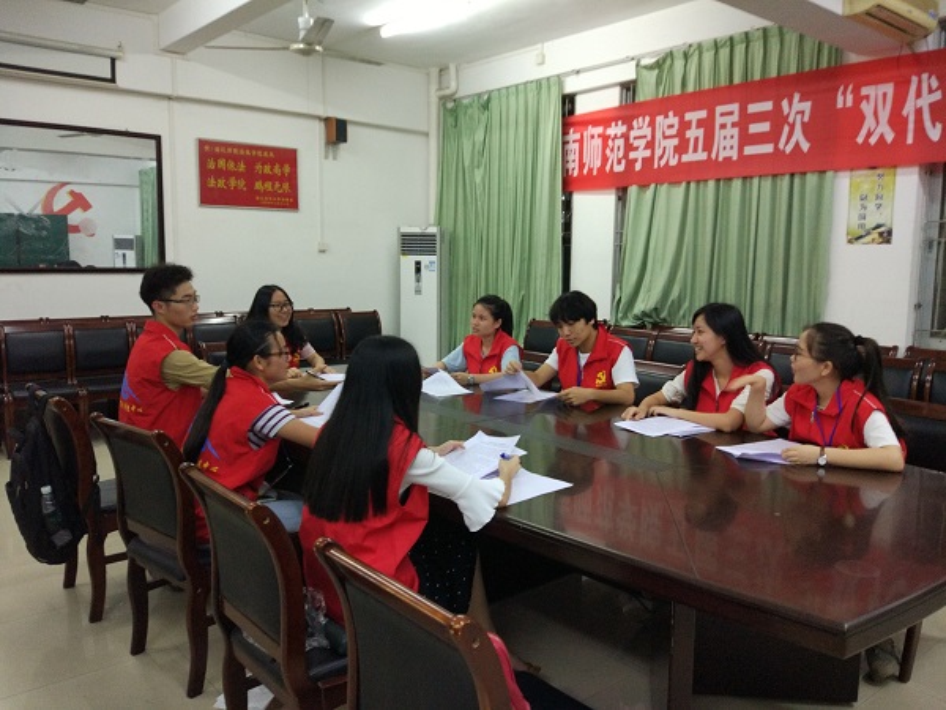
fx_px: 765
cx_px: 473
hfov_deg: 63.4
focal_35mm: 28
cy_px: 355
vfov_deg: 49.7
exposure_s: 1/20
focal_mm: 4.26
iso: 442
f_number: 2
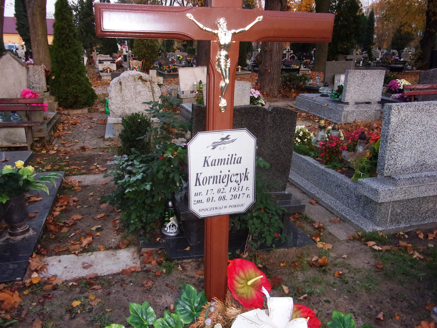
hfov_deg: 63.4
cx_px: 218
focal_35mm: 28
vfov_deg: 49.7
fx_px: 353
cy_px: 164
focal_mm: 5.1
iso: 200
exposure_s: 1/34
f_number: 3.9
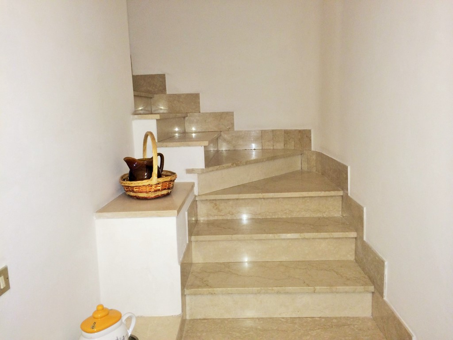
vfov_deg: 46.8
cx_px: 226
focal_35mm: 30
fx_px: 393
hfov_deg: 60.0
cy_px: 170
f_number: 2.2
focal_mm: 4.12
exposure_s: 1/16
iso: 80
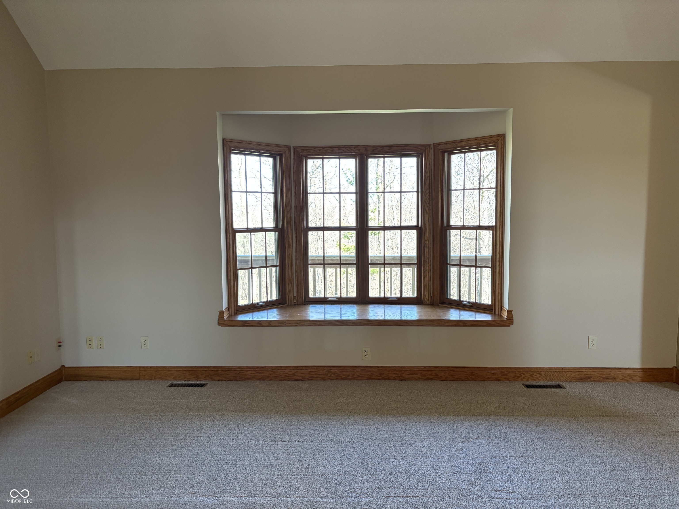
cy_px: 254
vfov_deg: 53.1
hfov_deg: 67.3
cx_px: 340
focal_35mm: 26
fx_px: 510
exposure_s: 1/76
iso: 125
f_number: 1.6
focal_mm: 5.96
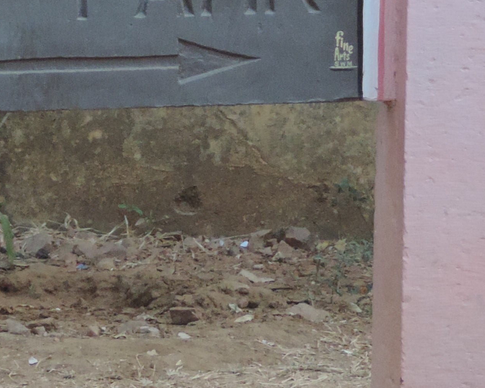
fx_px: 7349
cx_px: 15
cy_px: -134
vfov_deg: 3.0
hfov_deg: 3.8
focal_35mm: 512
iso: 400
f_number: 4.3
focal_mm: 24
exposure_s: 1/100
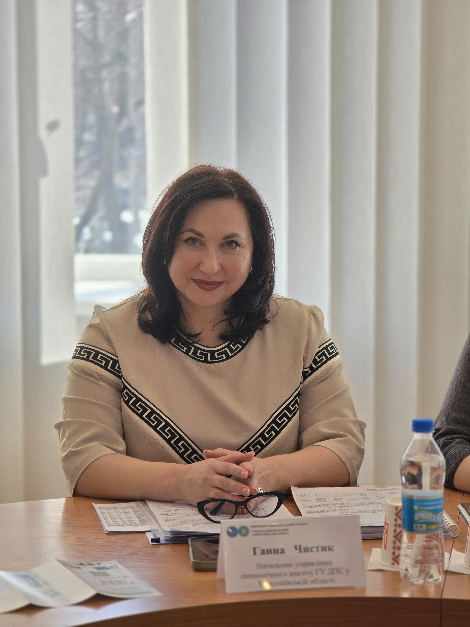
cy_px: 314
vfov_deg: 17.1
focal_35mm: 115
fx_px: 2082
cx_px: 235
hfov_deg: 12.9
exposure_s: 1/101
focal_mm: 18.6
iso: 40
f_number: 3.4
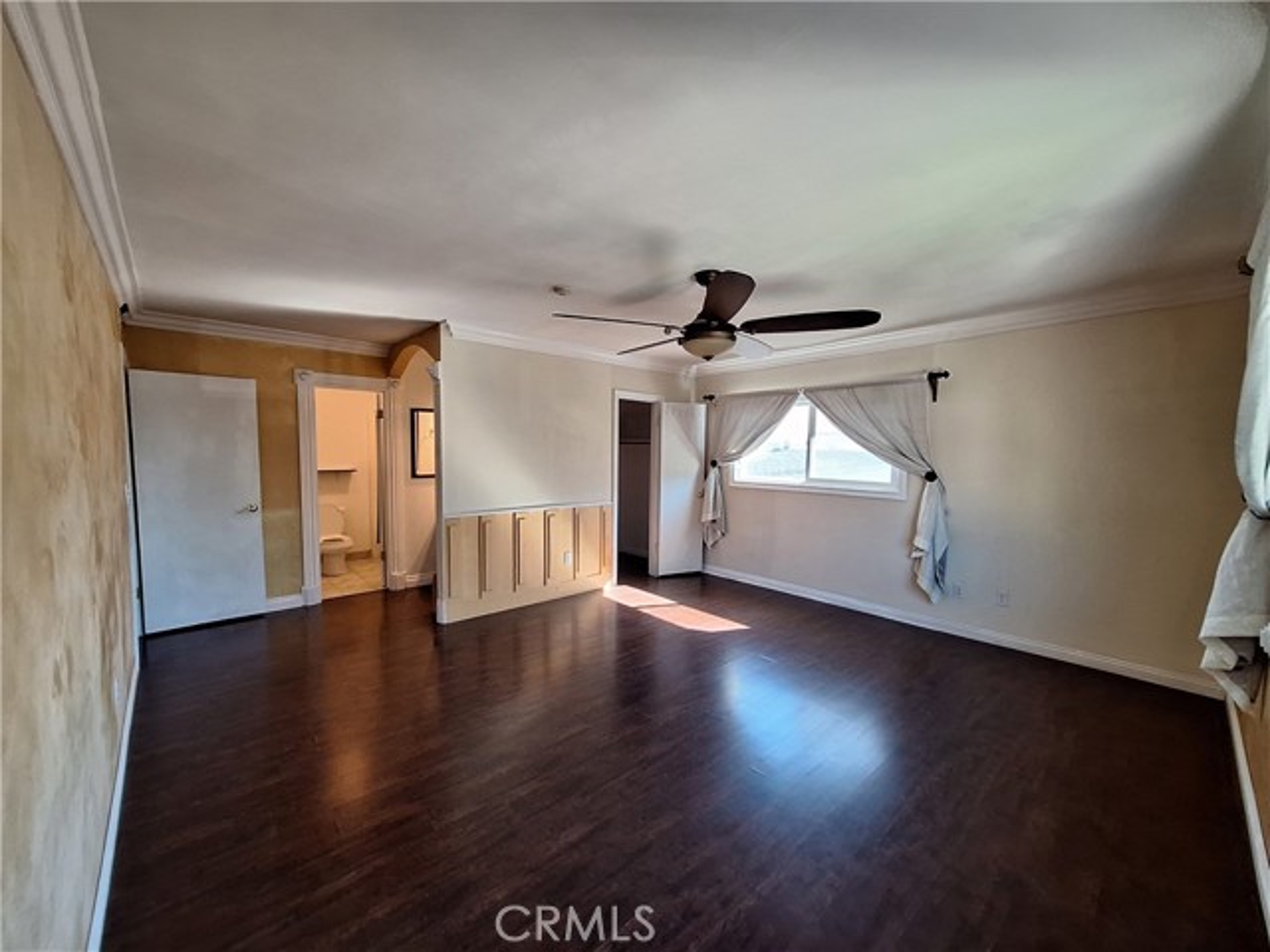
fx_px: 477
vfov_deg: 89.9
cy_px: 476
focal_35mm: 13
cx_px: 635
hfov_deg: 106.2
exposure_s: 1/50
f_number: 2.2
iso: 125
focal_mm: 1.74
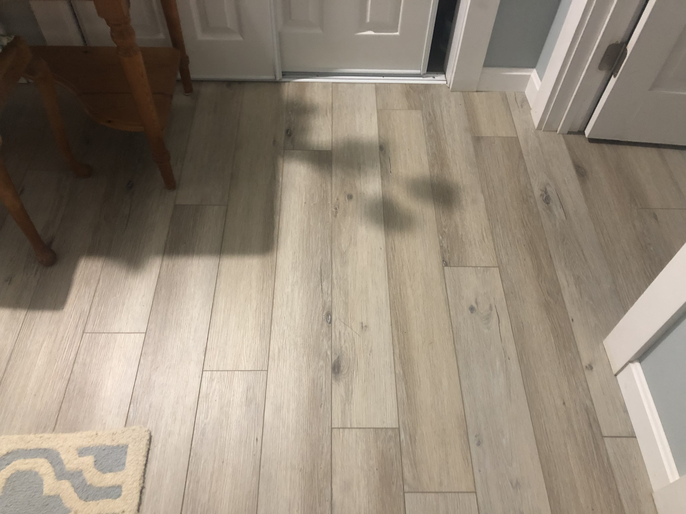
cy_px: 257
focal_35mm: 28
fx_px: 555
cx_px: 343
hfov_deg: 63.4
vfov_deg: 49.7
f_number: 1.8
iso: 100
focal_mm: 3.99
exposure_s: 1/6
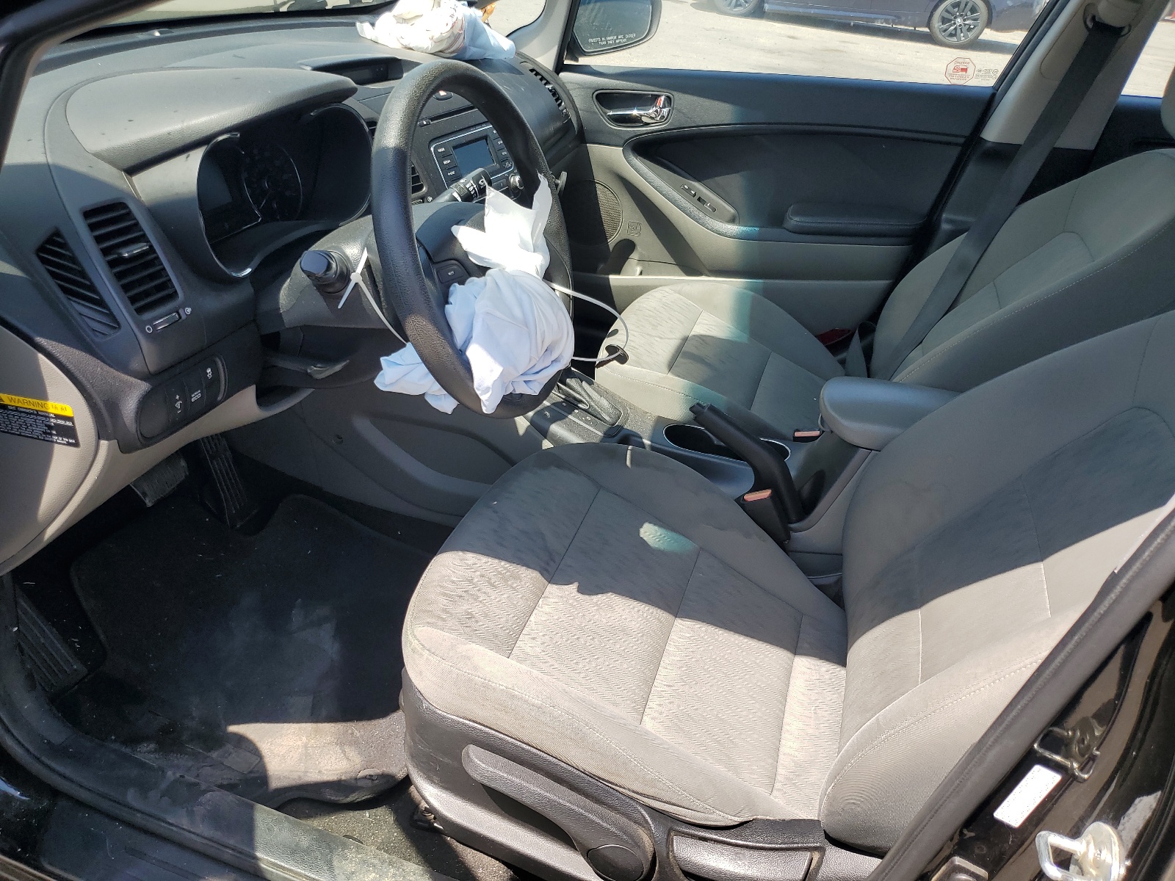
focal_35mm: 26
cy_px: 440
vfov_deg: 53.1
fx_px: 883
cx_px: 588
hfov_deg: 67.3
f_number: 1.5
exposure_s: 1/909
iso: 50
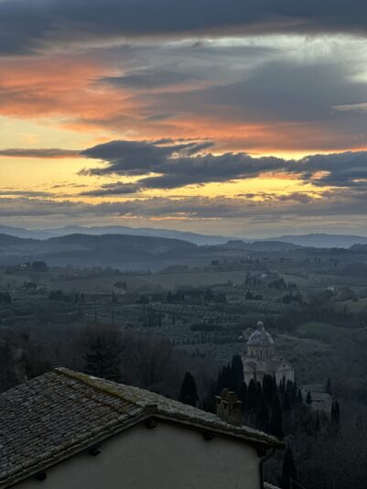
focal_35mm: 77
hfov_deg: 19.2
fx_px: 1088
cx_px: 184
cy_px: 244
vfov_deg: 25.3
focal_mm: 9
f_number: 2.8
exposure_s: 1/121
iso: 100
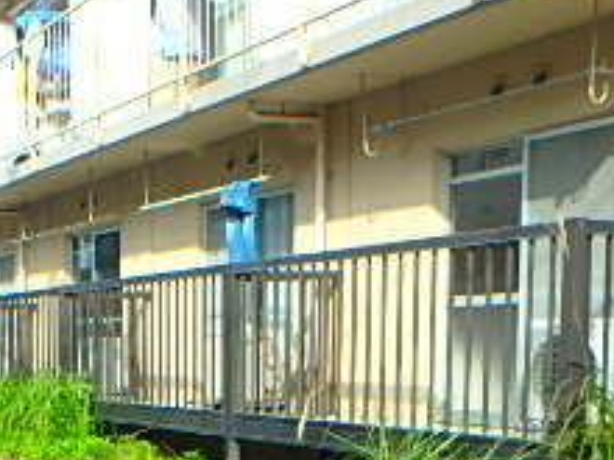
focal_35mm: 61
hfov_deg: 27.5
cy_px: 471
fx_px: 1082
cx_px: -140
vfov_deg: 23.0
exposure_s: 1/400
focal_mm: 3.7
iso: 125
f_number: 3.5
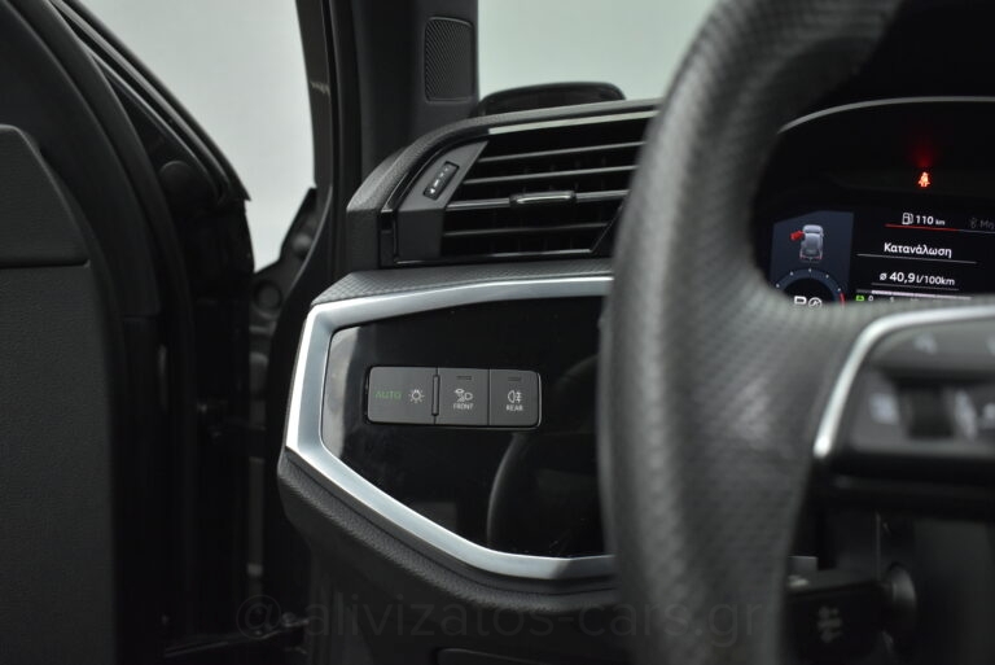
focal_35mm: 30
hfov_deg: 61.9
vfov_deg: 43.7
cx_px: 498
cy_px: 332
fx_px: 830
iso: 1600
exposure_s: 1/80
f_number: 3.8
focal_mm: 20
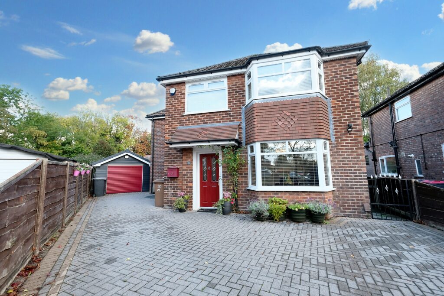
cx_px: 222
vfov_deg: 77.3
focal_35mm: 15
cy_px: 148
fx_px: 185
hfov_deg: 100.4
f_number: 4
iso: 200
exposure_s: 1/150
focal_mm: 10
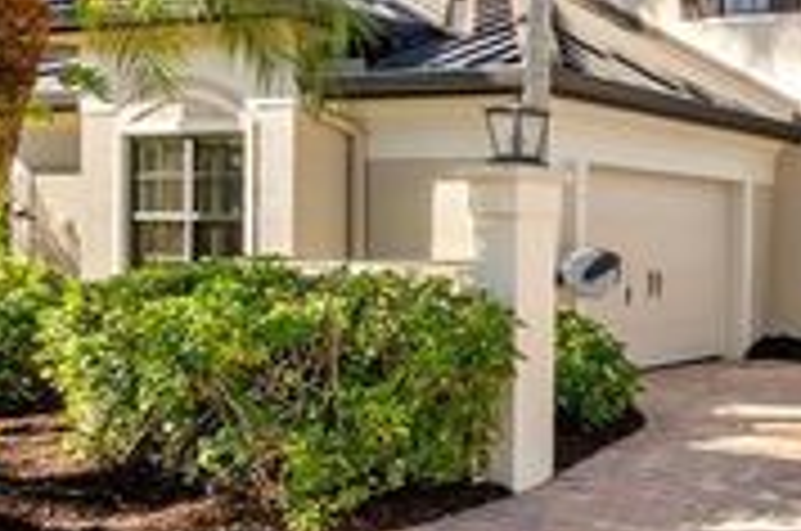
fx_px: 999
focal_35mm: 45
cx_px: 999
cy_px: 236
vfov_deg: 29.7
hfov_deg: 33.8
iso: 400
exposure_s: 1/640
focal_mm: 16
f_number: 8
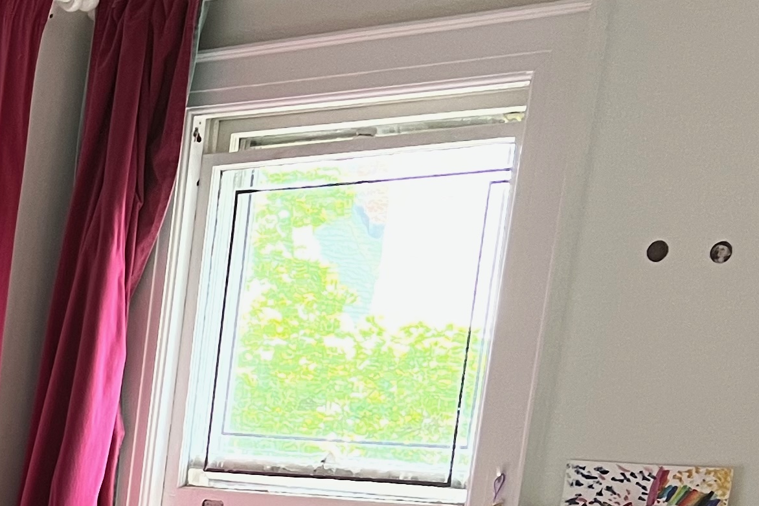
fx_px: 1961
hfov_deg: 18.6
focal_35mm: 93
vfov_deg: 13.9
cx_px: -471
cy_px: 740
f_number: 1.5
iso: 100
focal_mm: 5.7
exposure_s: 1/60
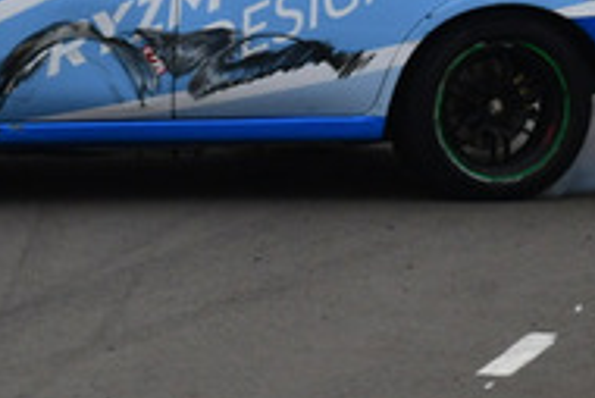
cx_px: 19
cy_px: -273
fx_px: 37562
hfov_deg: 0.9
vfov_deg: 0.6
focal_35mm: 2271
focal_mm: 360
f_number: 10
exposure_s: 1/640
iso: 640
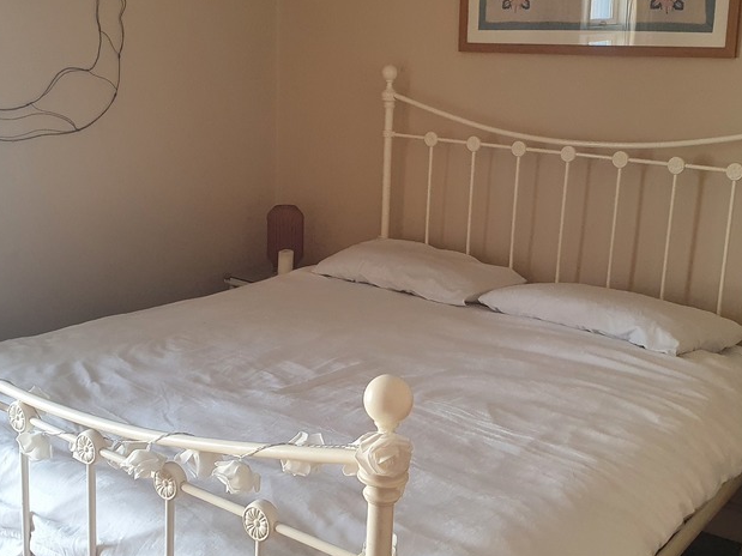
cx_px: 386
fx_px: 922
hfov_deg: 43.8
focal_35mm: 43
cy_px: 262
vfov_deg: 33.6
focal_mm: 4.32
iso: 250
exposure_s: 1/100
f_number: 2.4
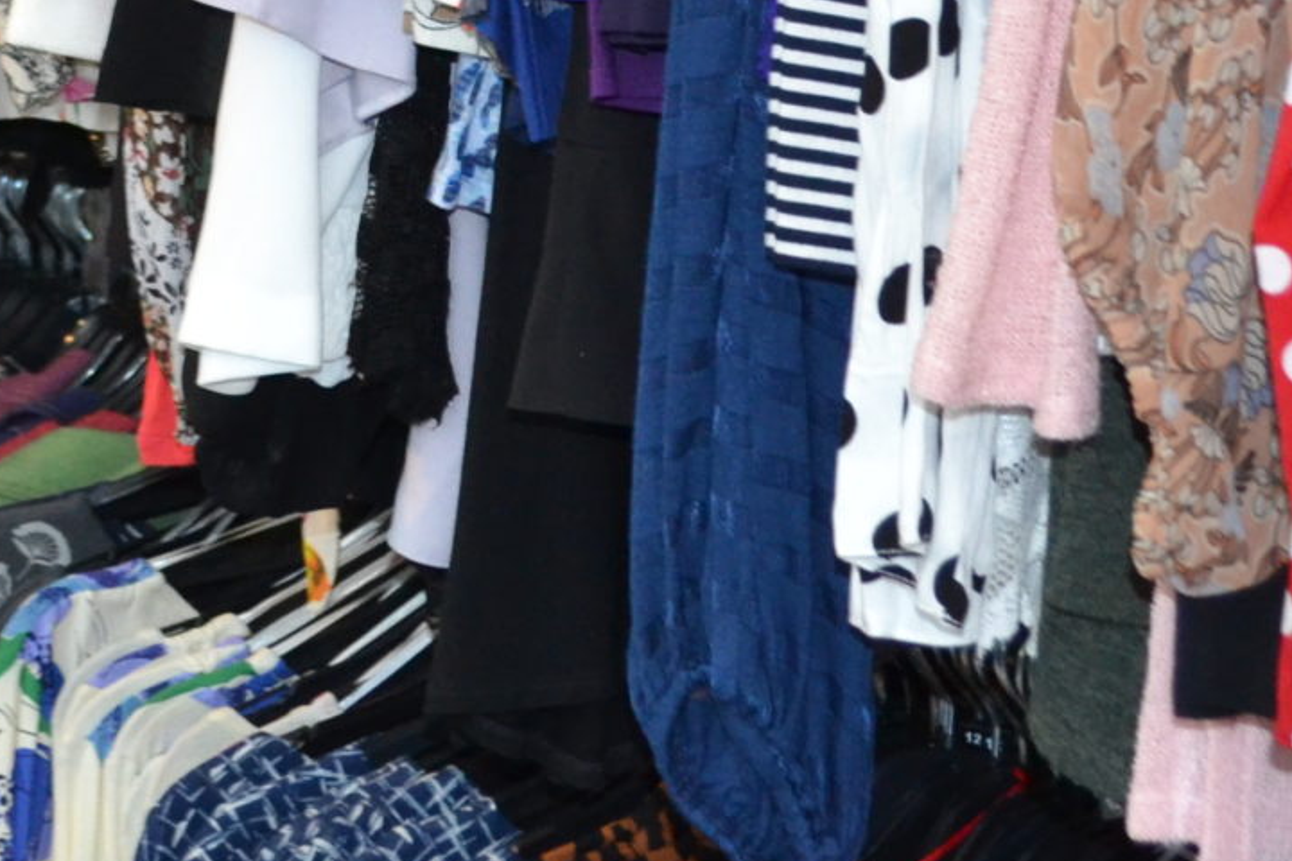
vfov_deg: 10.5
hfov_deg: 15.9
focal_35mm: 128
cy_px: -293
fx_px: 4593
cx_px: 203
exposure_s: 1/60
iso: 1600
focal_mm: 24
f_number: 4
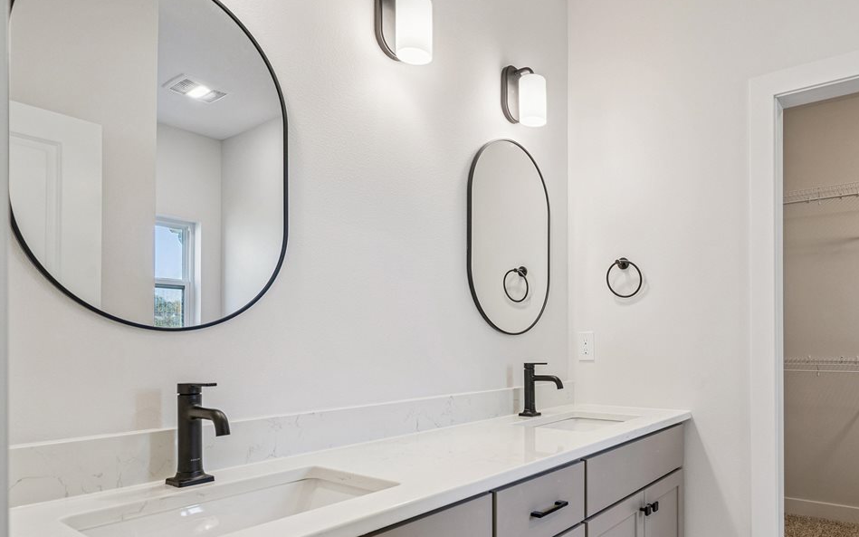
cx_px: 558
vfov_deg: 54.4
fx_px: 515
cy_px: 336
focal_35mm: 22
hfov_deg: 77.6
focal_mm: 16
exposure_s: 1/40
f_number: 8
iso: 640
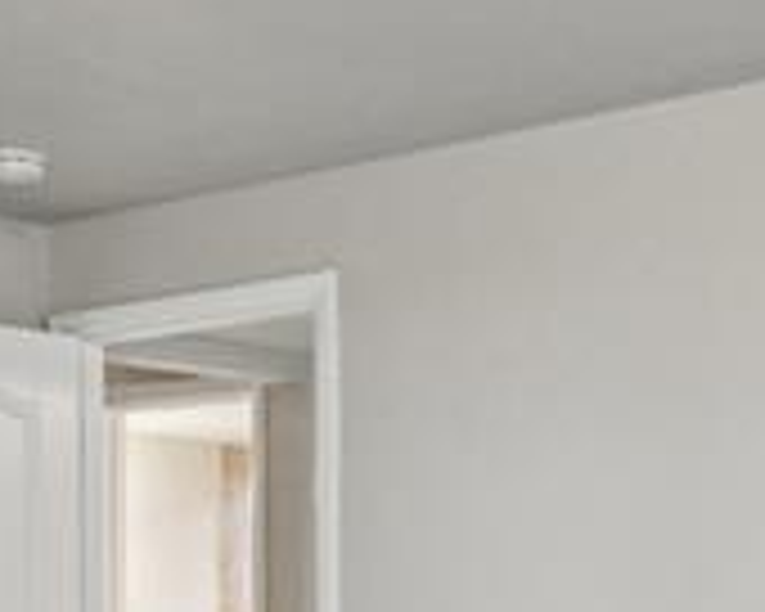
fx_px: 1924
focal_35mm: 85
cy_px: 621
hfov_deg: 22.1
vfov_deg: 17.6
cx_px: 126
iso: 800
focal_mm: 15
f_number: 11
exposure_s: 1/4
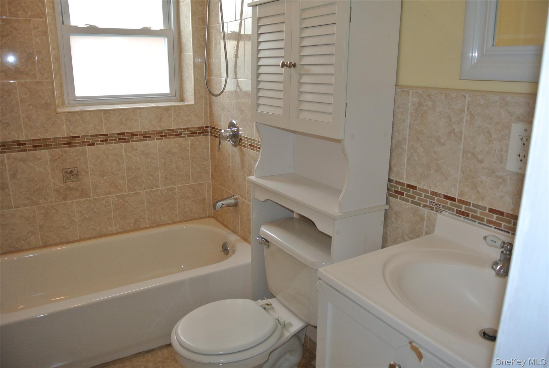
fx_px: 412
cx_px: 274
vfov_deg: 48.0
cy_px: 184
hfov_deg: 67.3
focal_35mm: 27
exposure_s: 1/60
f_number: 3.5
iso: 400
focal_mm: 10
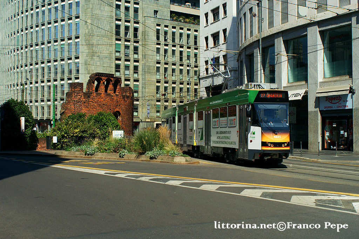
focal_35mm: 52
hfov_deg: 37.9
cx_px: 180
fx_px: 523
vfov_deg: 25.7
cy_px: 120
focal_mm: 35
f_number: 8
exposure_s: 1/500
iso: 200
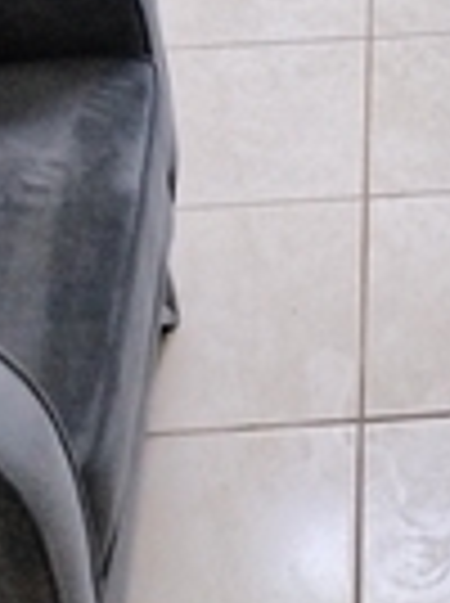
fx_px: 1548
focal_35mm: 89
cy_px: -245
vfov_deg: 19.7
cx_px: 493
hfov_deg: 16.1
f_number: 1.8
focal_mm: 4.7
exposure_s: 1/95.7
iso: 7000
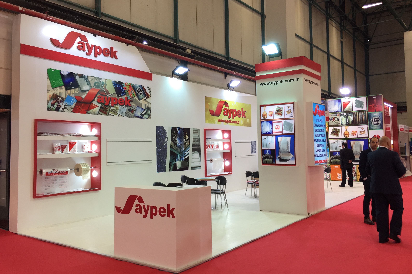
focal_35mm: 31
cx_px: 201
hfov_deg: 60.3
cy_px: 133
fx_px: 355
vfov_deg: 42.3
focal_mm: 4.15
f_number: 2.2
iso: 40
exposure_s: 1/50
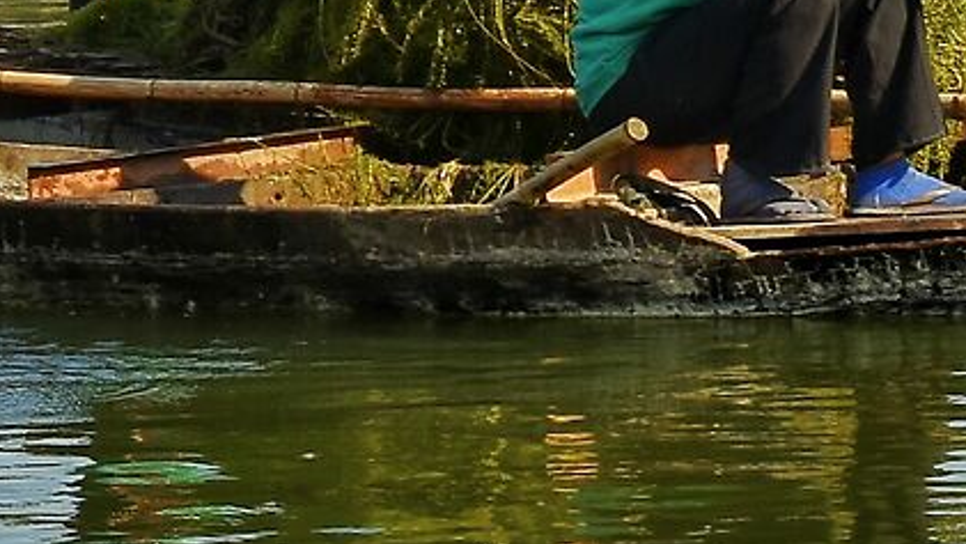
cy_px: -764
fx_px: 5508
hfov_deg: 9.6
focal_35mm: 215
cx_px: 1592
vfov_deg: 5.5
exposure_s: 1/125
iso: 100
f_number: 10
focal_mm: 24
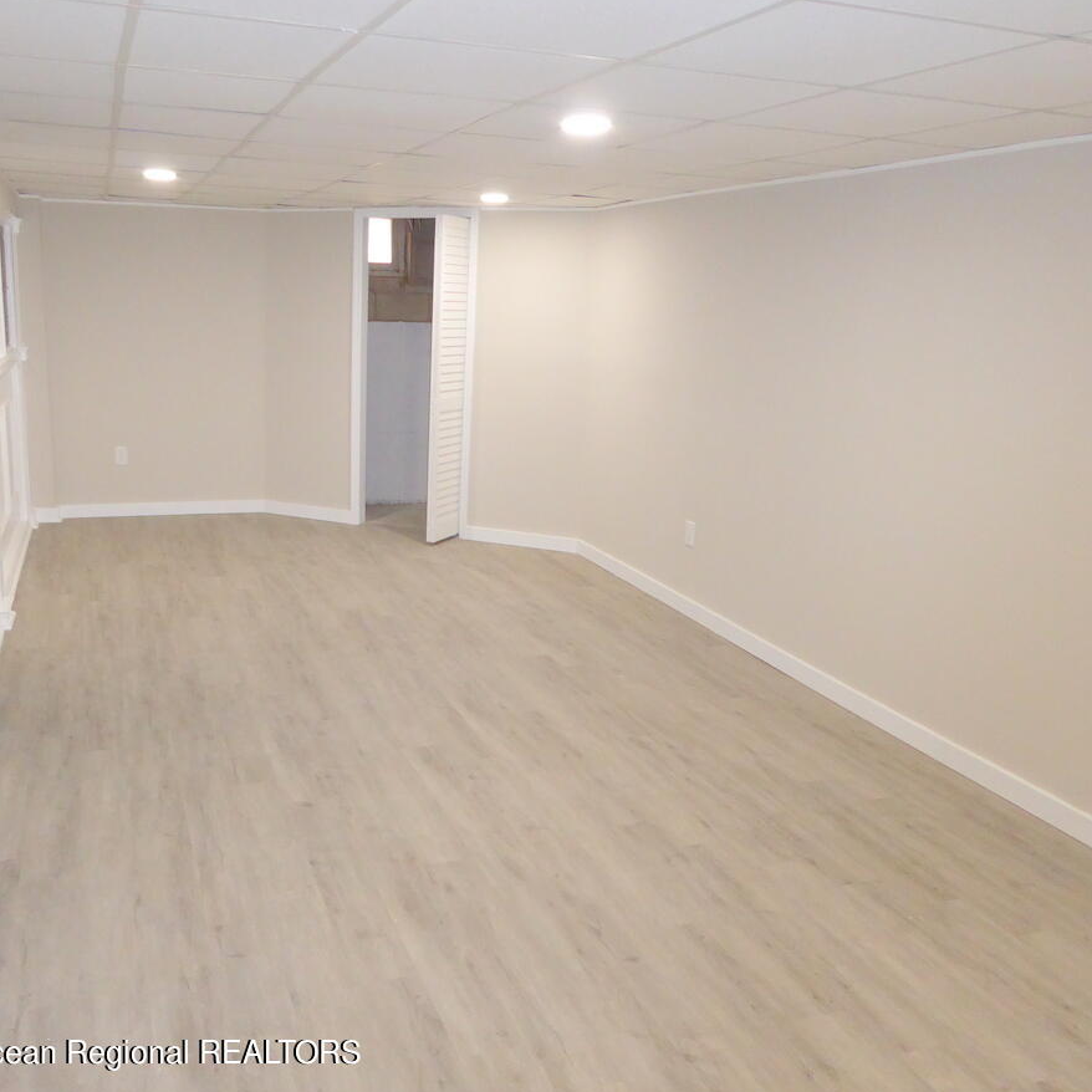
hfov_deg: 55.3
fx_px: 1035
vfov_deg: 55.6
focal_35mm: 29
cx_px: 447
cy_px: 544
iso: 640
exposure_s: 1/60
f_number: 3.3
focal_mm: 4.3
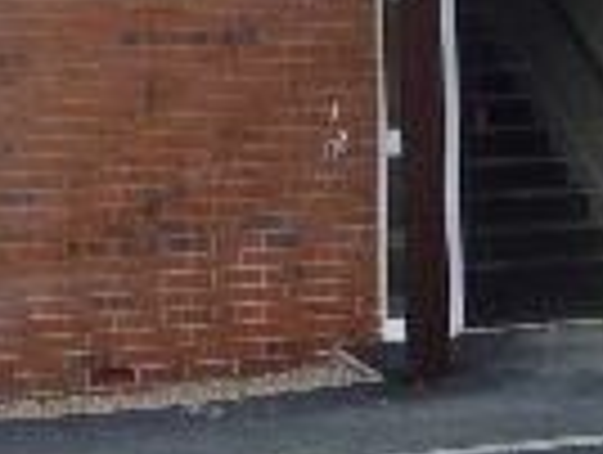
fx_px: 2164
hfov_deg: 15.8
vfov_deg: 10.7
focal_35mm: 124
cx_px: 423
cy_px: -530
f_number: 4
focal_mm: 4.1
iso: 100
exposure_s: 1/400
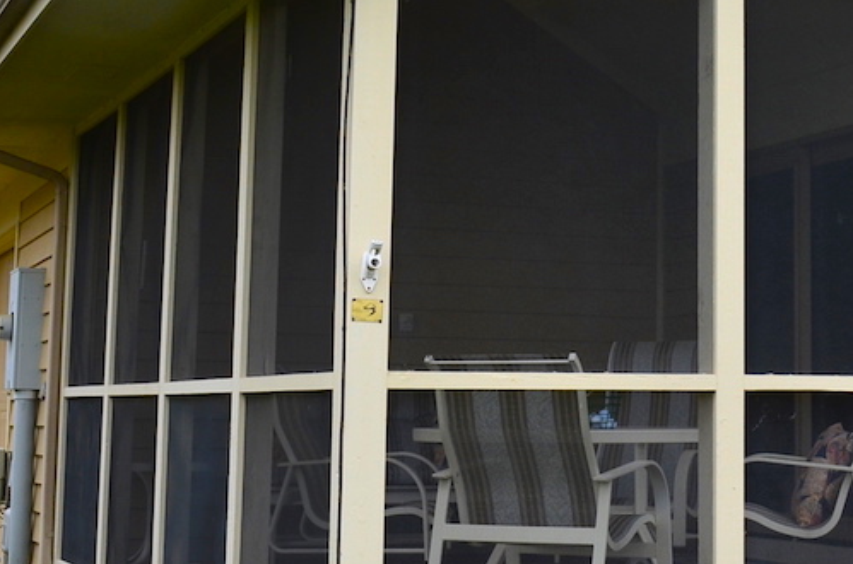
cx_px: 704
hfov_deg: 25.8
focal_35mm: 77
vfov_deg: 17.5
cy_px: 150
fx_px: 1820
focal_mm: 20
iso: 200
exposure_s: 1/250
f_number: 10
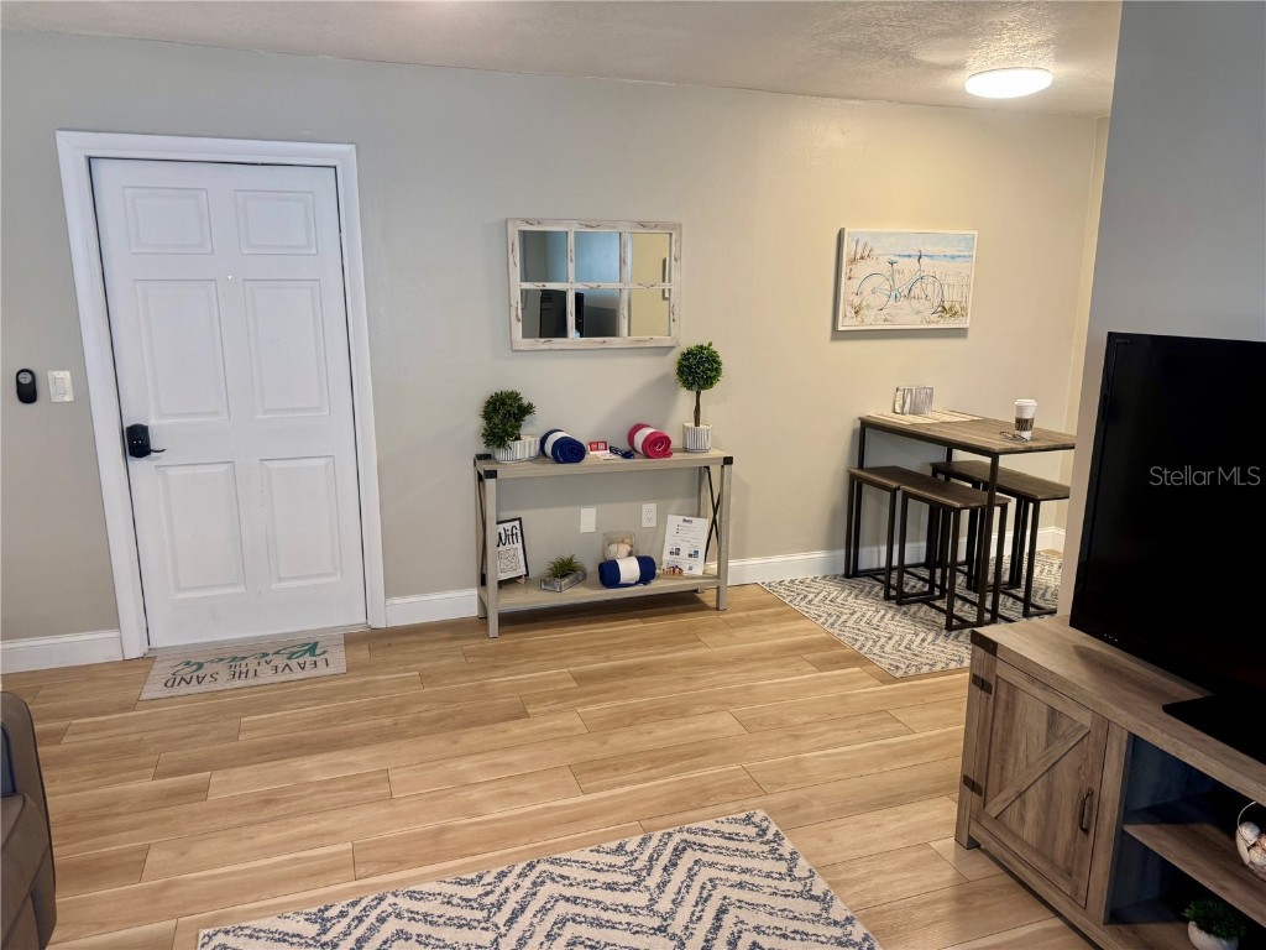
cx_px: 633
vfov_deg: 56.8
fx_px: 878
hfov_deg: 71.6
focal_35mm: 24
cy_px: 475
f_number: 1.78
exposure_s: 1/60
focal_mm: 6.76
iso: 125
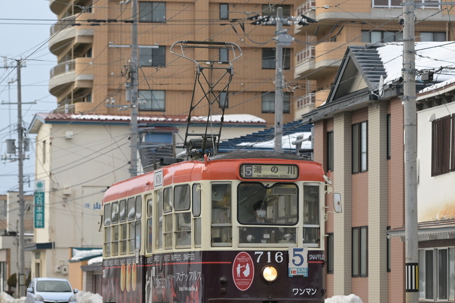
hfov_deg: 11.0
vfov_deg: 7.3
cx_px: 358
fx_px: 2362
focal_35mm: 187
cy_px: 133
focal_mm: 116
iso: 640
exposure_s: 1/640
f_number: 4
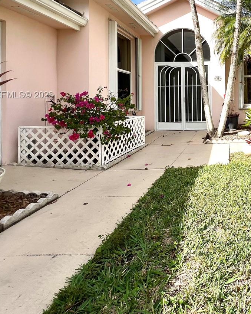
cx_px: 234
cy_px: 95
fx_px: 223
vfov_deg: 67.6
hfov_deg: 50.7
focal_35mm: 24
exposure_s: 1/1449
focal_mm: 1.57
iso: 32
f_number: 1.8
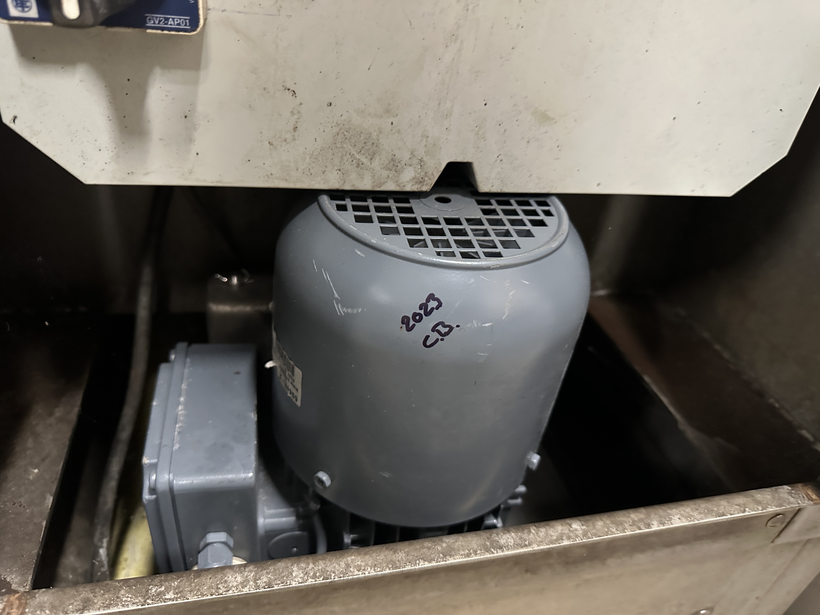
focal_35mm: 24
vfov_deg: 56.8
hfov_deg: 71.6
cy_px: 308
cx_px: 410
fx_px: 569
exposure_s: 1/25
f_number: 1.78
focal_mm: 6.86
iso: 800
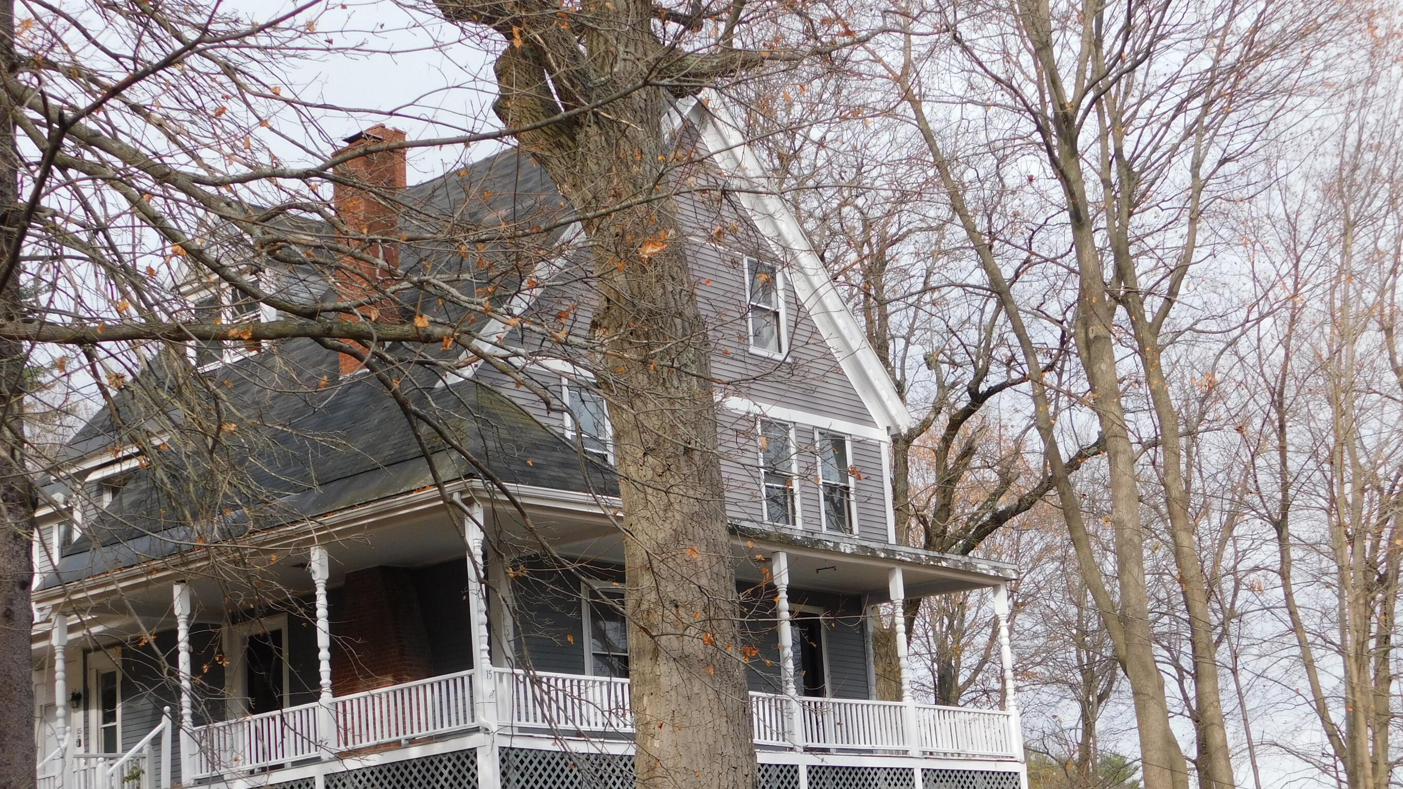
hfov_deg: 34.4
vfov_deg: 19.6
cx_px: 729
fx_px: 2269
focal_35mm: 61
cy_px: 540
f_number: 3.8
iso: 125
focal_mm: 9
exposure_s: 1/400
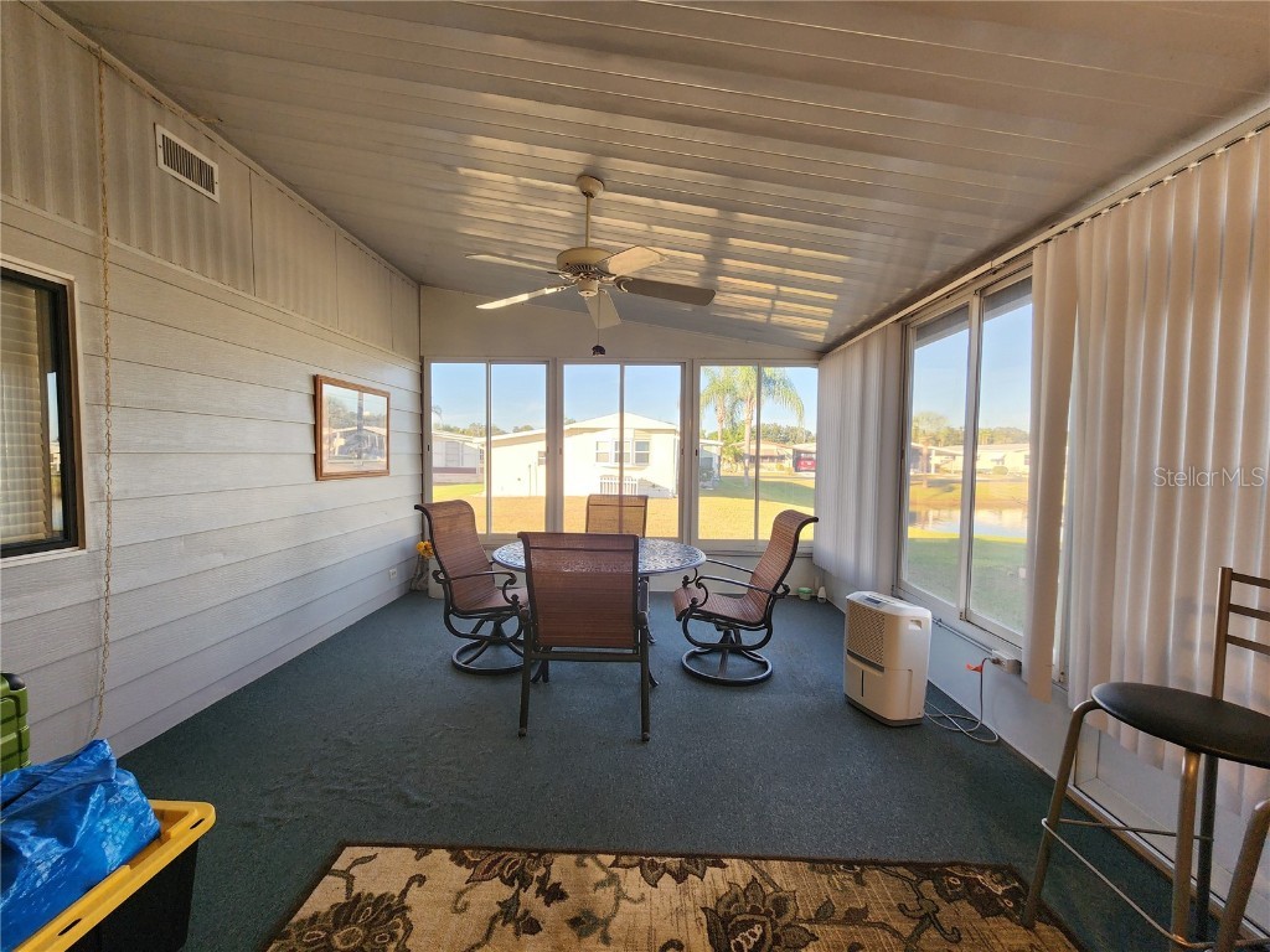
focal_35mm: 13
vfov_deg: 89.9
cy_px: 476
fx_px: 477
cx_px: 635
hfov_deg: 106.2
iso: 160
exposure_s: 1/60
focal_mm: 2.2
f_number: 2.2
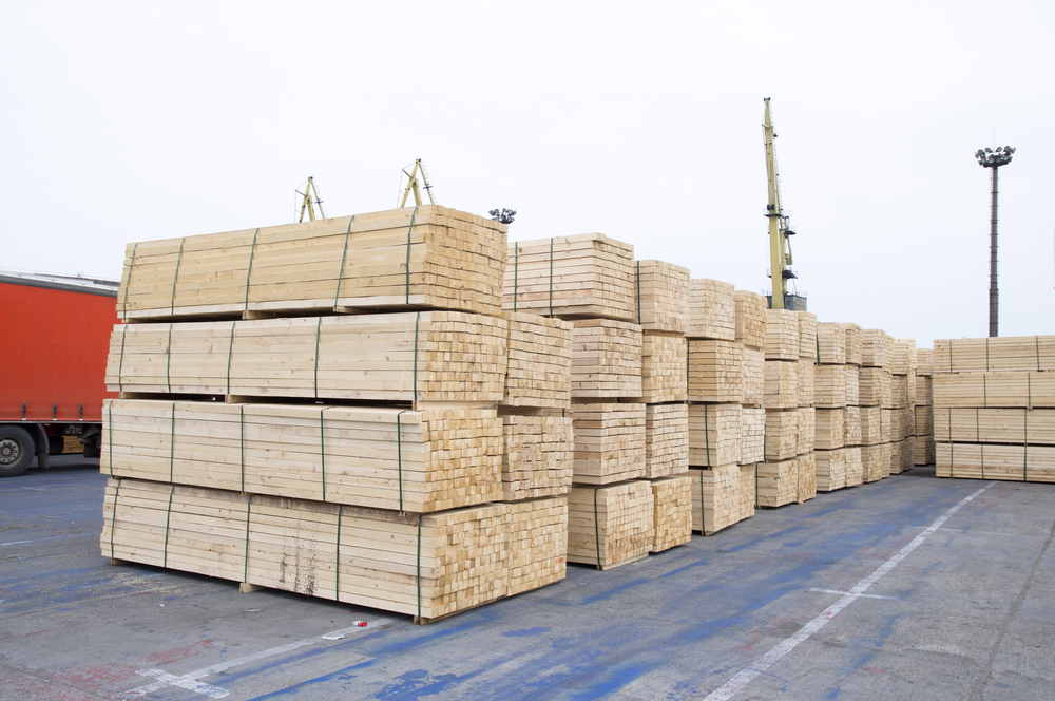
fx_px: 878
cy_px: 350
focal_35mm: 30
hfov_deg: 62.0
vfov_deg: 43.5
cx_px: 528
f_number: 7.1
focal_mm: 20
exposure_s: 1/400
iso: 200
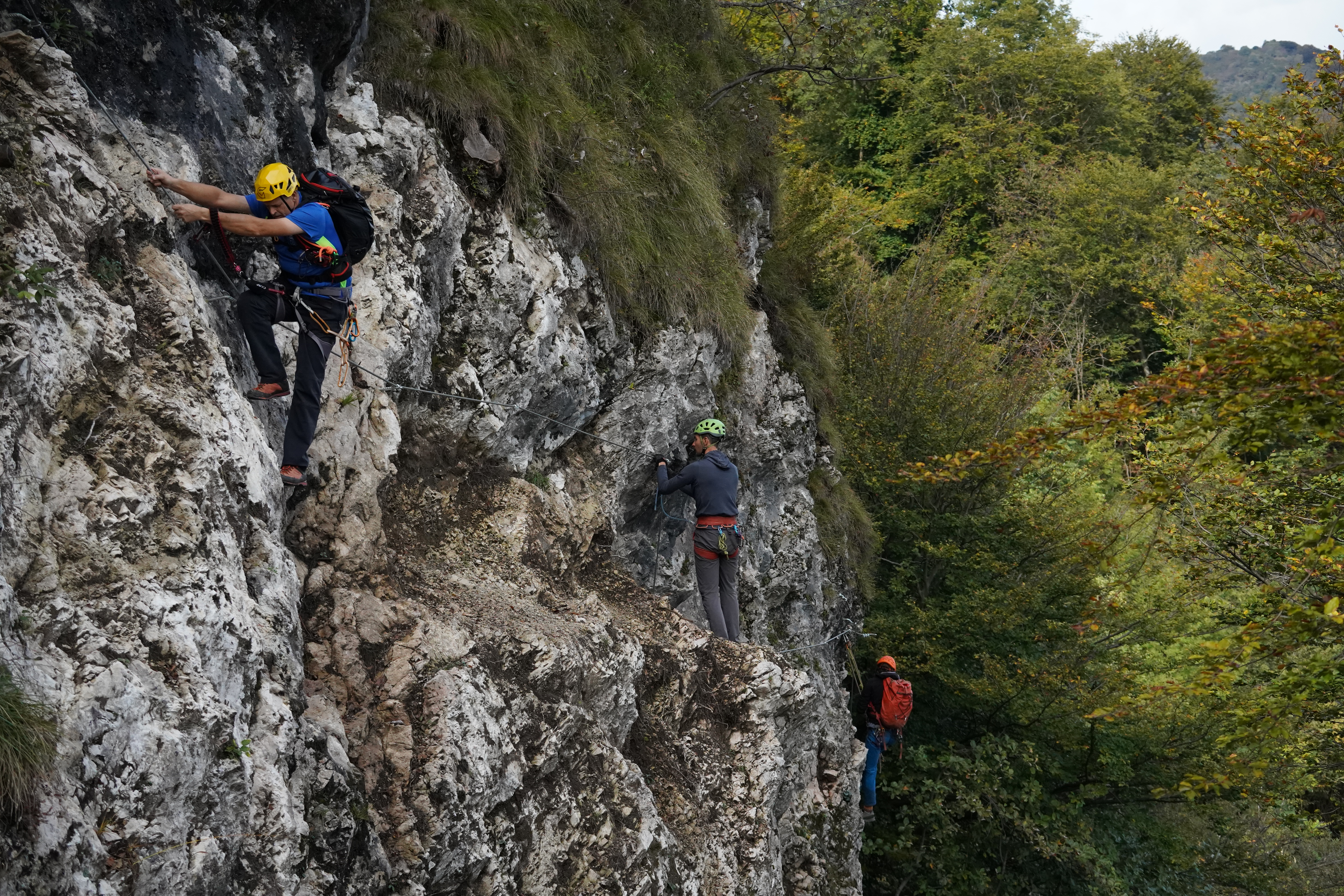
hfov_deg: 28.8
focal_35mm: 70
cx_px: 672
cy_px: 448
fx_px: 2613
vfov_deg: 19.5
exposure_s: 1/5000
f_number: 6.3
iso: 4000
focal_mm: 70
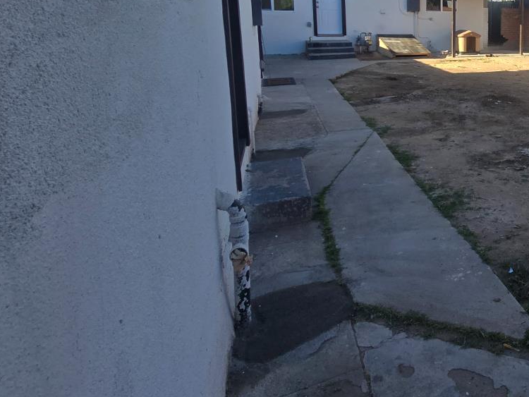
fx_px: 397
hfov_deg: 54.4
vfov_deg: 49.6
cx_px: 514
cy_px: 72
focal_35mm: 26
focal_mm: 2.2
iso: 80
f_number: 2.2
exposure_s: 1/2000
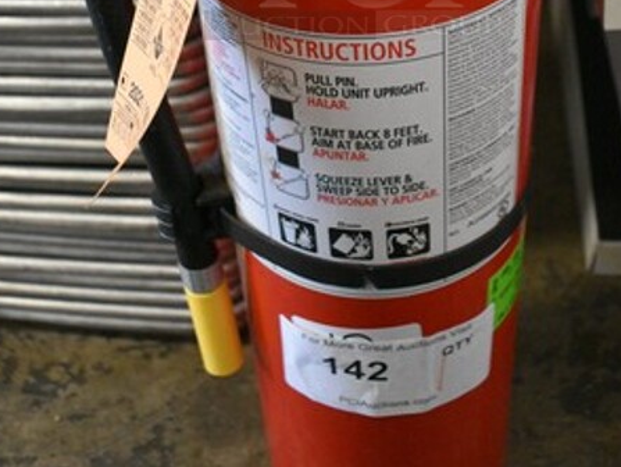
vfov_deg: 25.7
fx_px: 952
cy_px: -33
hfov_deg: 36.1
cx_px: 360
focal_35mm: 53
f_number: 3.5
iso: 3600
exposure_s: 1/125
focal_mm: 18
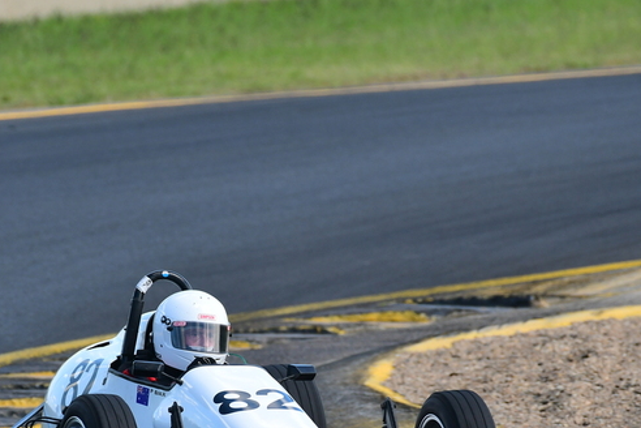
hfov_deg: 1.7
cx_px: 236
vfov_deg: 1.1
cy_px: 314
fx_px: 21721
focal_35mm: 1220
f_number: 7.1
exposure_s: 1/640
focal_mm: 500
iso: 500
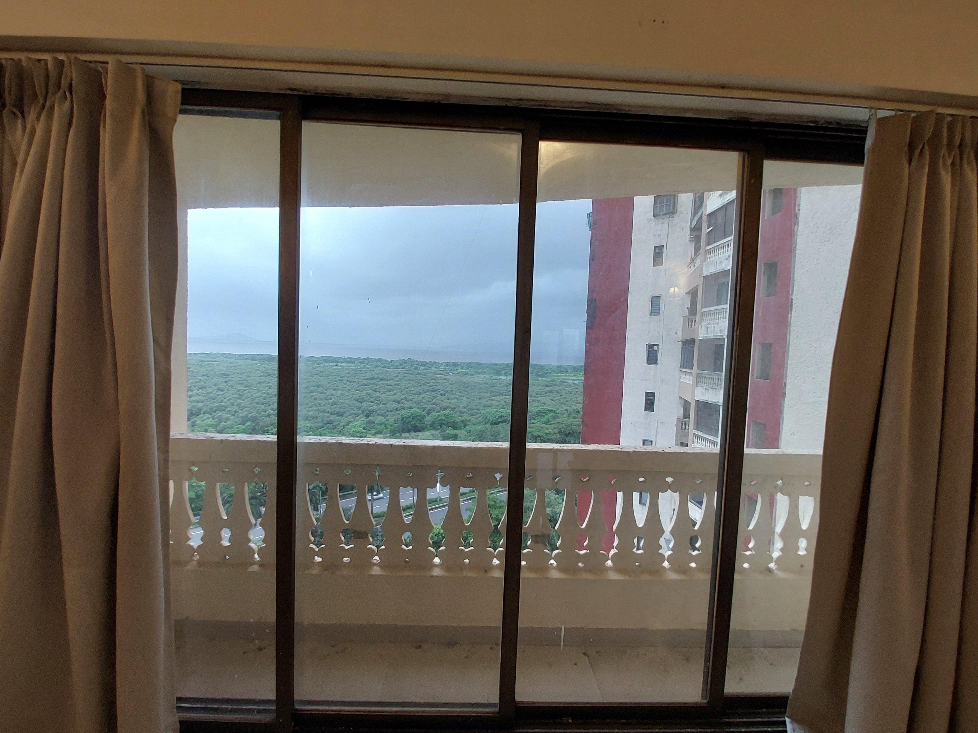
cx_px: 489
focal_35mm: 13
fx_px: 367
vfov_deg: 89.9
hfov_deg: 106.2
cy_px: 366
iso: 125
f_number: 2.2
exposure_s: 1/50
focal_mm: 1.42
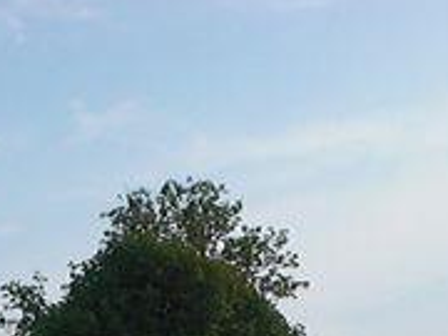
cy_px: 513
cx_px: 197
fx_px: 1644
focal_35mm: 127
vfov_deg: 11.2
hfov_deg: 15.5
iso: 200
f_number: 5.6
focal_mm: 6.3
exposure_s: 1/640
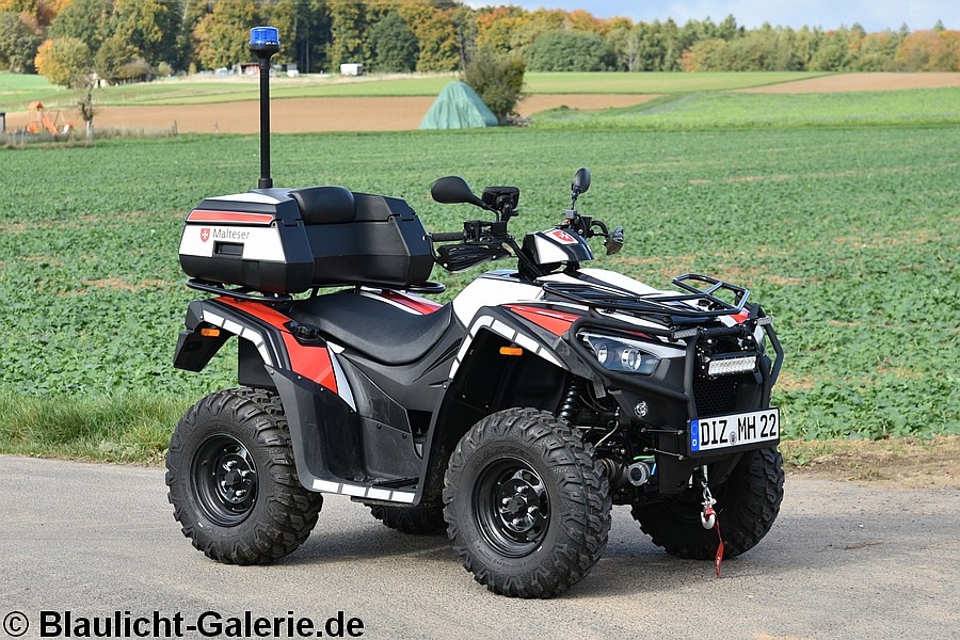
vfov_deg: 16.1
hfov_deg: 23.9
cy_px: 320
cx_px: 480
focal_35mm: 85
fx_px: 2266
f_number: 8
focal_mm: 85
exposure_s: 1/250
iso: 220
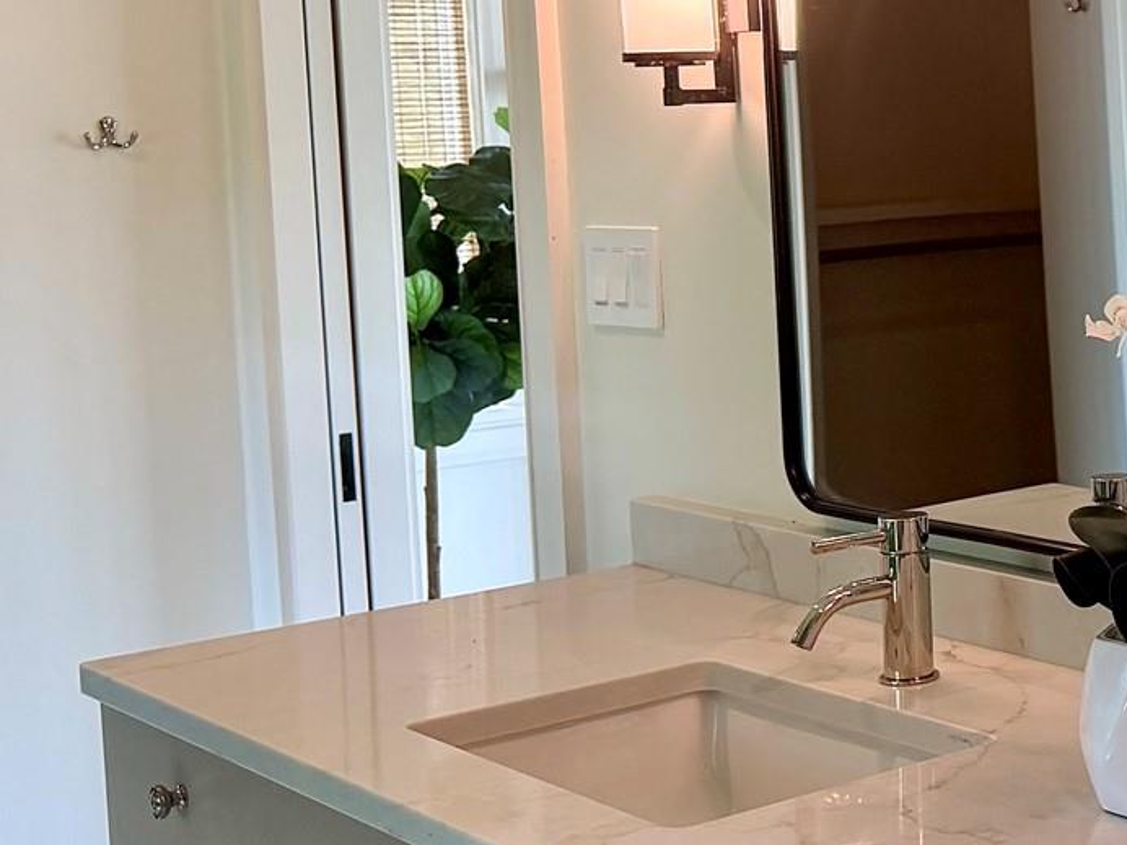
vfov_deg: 20.6
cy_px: 261
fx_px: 2312
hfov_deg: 24.2
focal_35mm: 71
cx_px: 1446
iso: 160
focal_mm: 6.76
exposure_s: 1/215
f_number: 1.78
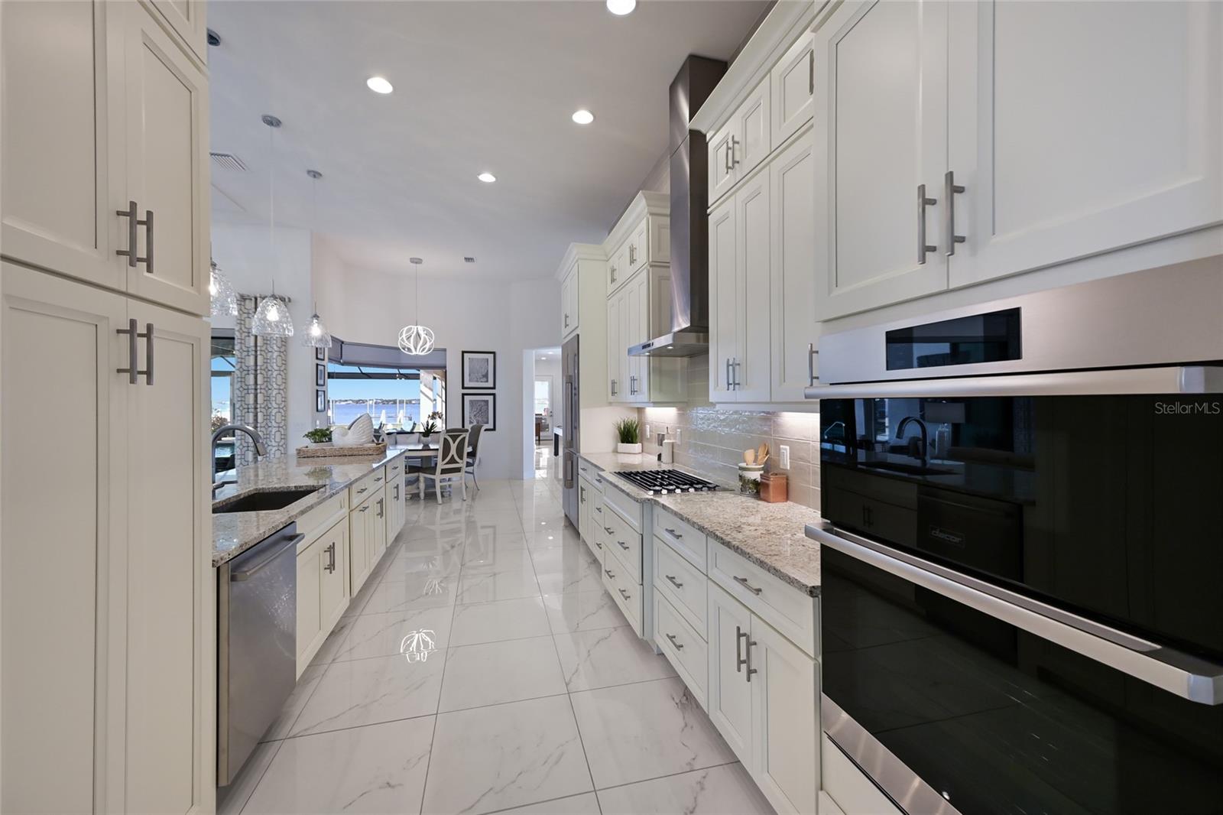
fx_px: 475
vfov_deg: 81.2
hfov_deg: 104.3
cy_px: 408
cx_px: 612
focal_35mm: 14
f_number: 8
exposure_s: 1/200
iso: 3200
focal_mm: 14
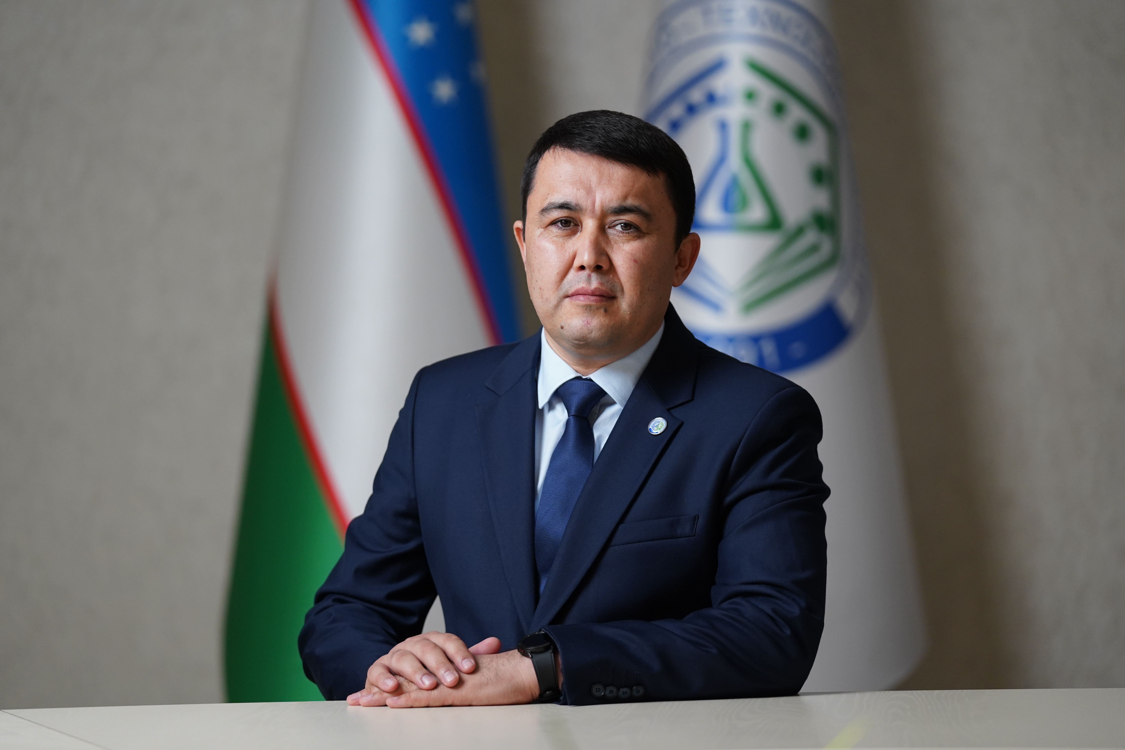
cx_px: 562
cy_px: 375
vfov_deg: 10.5
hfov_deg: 15.6
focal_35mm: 131
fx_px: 4093
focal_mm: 131
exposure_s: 1/400
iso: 1600
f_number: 2.8
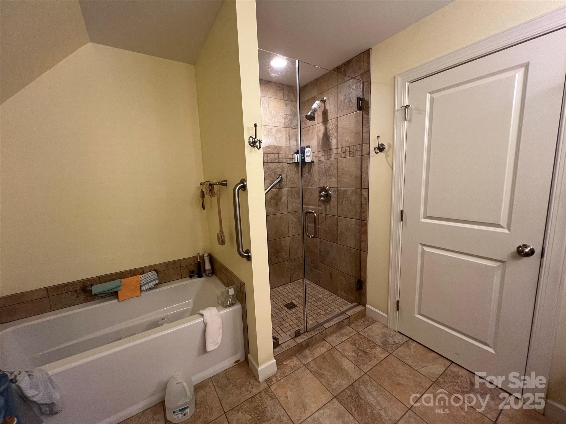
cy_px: 212
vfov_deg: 89.9
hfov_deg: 106.2
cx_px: 283
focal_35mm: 13
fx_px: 213
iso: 200
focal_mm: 1.57
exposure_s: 1/60
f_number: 1.8
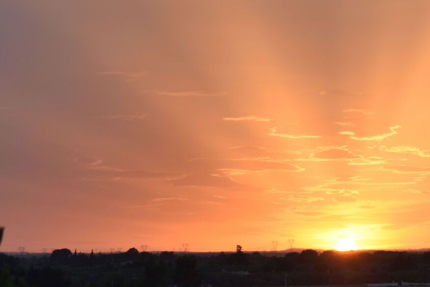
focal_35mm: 192
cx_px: 346
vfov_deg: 7.1
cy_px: 252
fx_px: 2294
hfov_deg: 10.7
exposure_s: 1/400
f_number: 2.8
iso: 200
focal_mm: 70
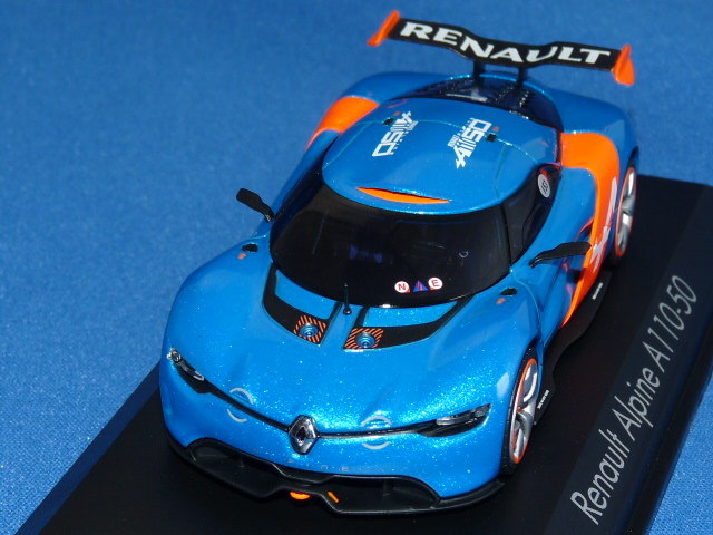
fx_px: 2286
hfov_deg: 17.7
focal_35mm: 111
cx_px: 356
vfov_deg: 13.3
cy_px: 268
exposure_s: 1/30
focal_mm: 11.1
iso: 100
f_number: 4
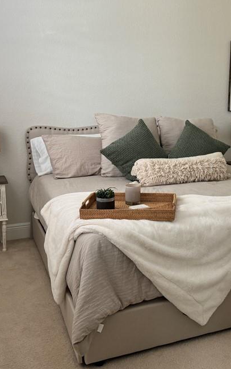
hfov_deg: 31.8
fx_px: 403
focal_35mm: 40
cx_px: 153
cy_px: 162
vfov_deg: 49.2
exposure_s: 1/60
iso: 250
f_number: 1.78
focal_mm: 6.86
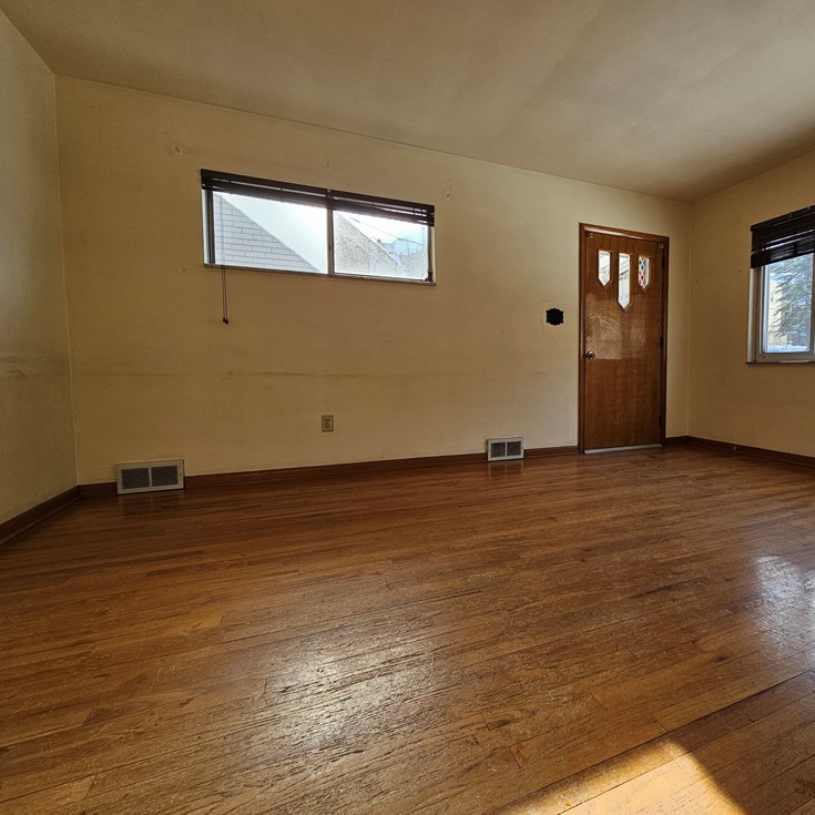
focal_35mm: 16
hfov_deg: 85.1
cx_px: 526
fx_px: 426
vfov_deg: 87.4
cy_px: 399
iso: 50
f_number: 2.2
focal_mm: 2.2
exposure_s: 1/162
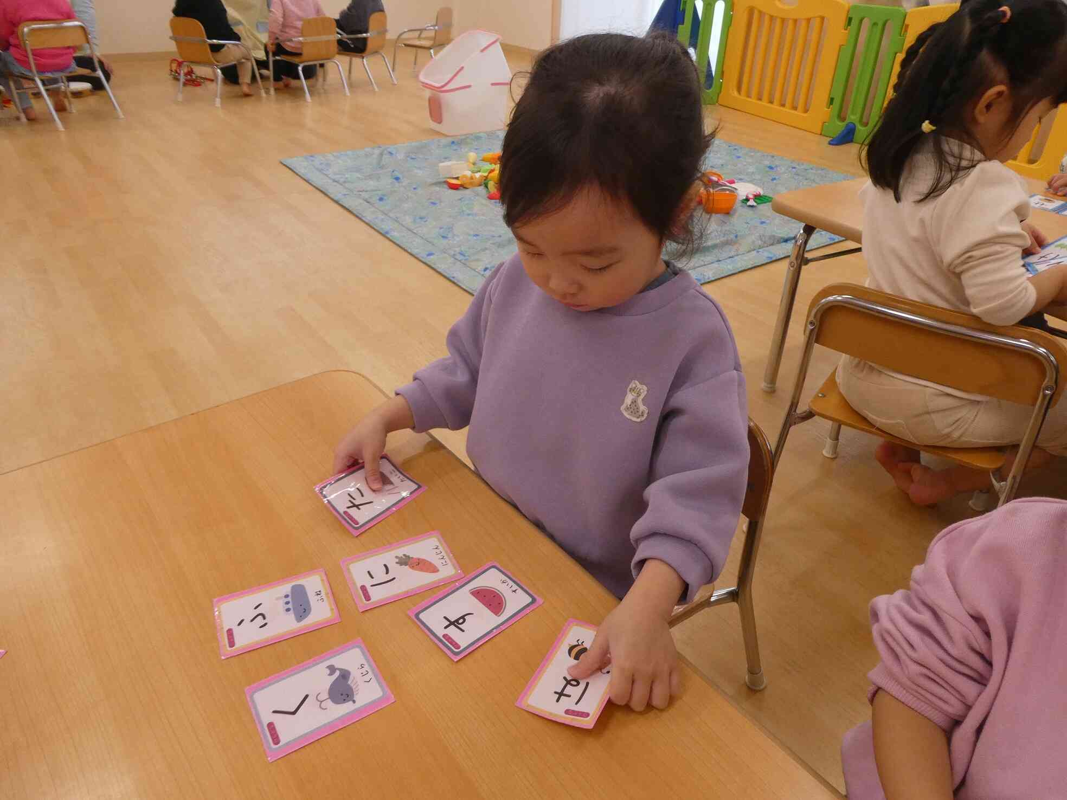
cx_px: 534
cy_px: 400
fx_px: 740
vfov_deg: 56.8
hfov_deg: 71.6
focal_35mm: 24
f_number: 3.3
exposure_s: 1/60
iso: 250
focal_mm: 4.3
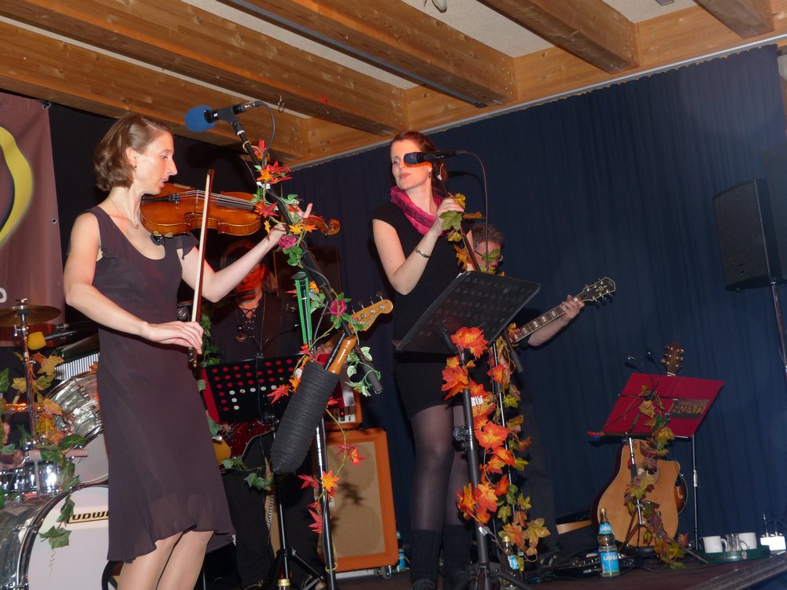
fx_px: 1228
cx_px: 394
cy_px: 295
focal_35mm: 54
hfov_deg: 35.5
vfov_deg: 27.0
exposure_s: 1/60
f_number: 2.8
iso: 100
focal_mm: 9.8
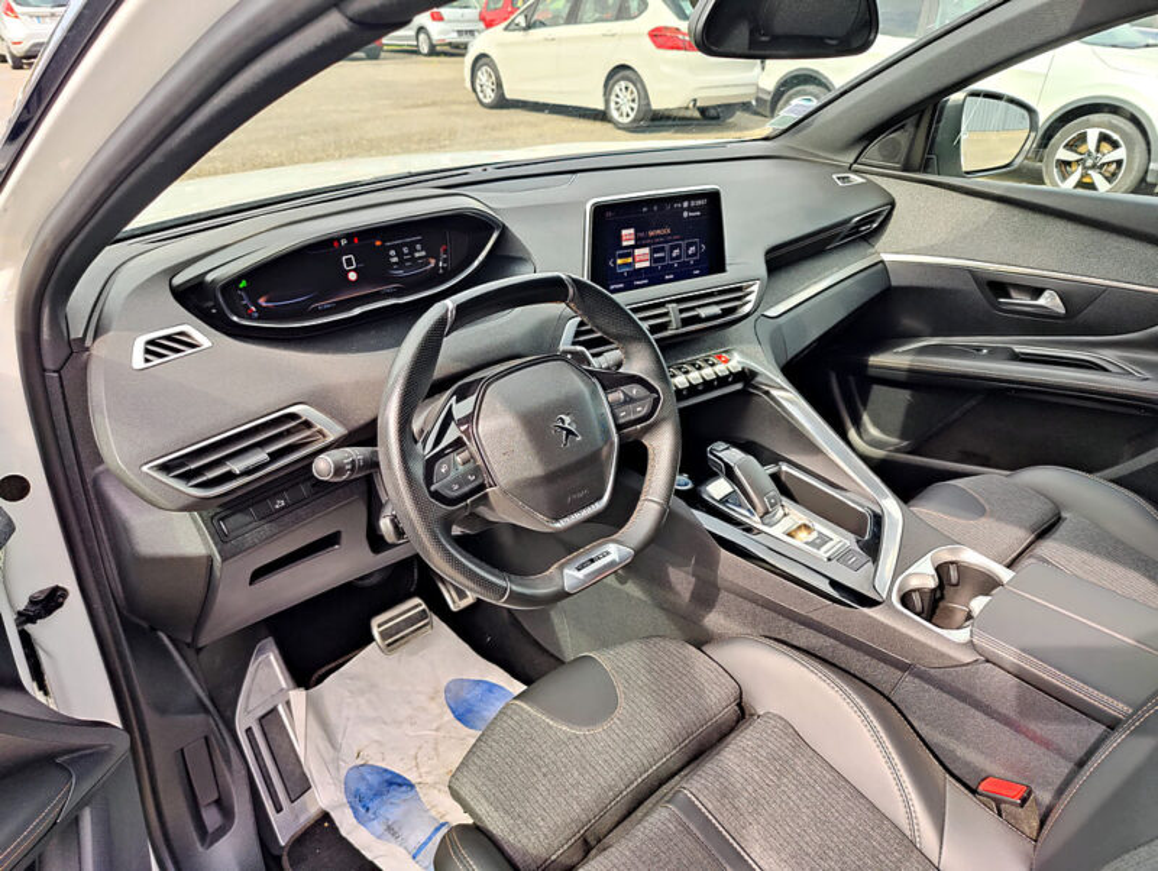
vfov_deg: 40.8
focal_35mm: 35
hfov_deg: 52.6
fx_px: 1172
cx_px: 579
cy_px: 436
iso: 108
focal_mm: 6.06
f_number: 1.88
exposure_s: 1/200
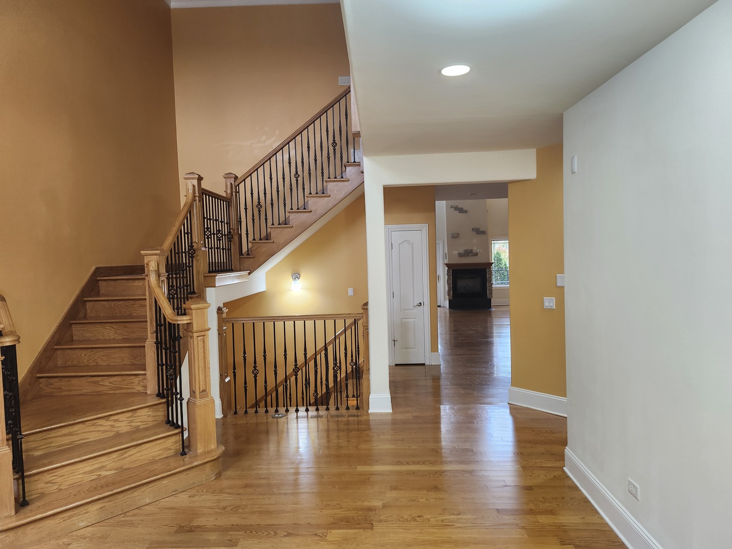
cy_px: 274
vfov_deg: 58.9
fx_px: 486
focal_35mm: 23
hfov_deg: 73.9
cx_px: 366
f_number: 1.8
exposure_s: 1/120
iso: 320
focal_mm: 5.54
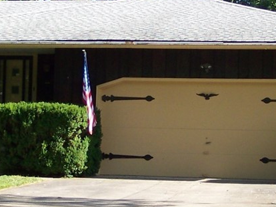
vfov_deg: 15.6
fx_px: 749
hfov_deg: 20.8
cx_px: 92
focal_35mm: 94
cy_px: 56
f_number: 2.8
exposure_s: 1/250
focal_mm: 6.3
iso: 64
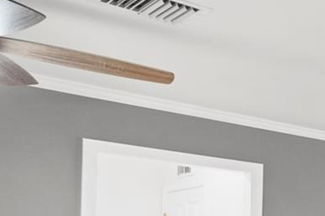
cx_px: 658
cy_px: 301
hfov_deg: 18.7
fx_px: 595
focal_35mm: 66
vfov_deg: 18.7
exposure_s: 1/4
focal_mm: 16
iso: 640
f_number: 9
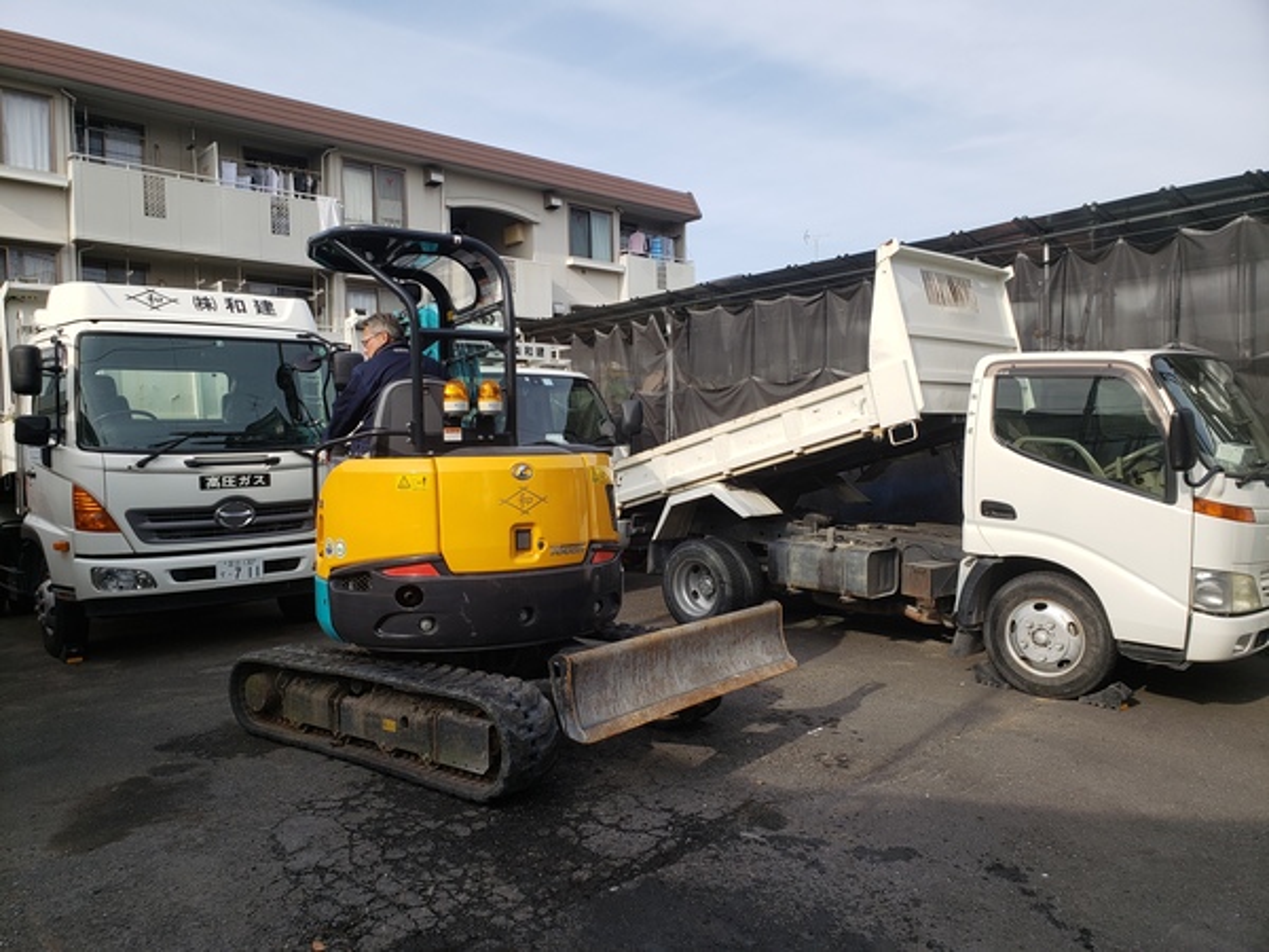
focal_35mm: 26
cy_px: 476
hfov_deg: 67.3
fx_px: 953
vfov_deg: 53.1
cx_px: 634
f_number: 2.4
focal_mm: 4.3
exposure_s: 1/787
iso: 50
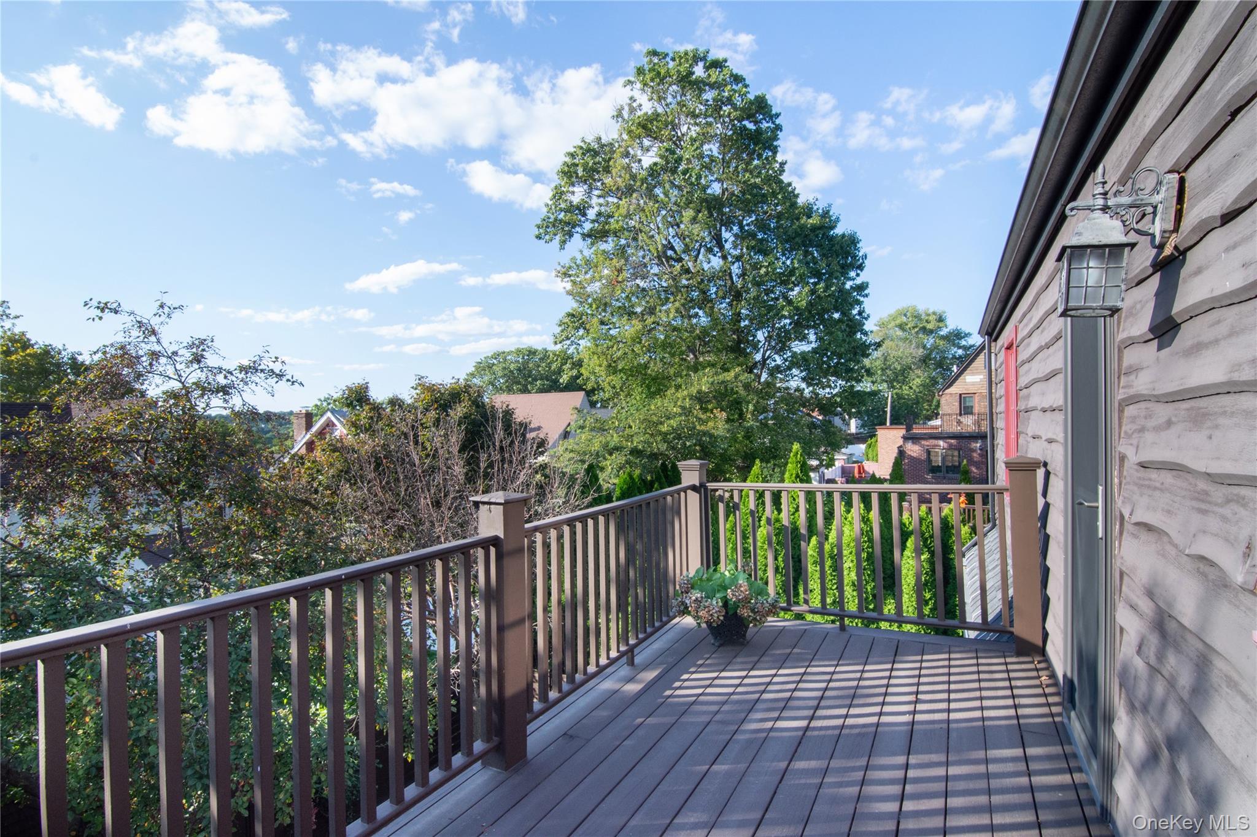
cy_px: 418
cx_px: 628
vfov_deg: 72.0
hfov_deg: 95.0
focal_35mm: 16
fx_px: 576
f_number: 14
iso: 640
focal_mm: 11
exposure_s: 1/160
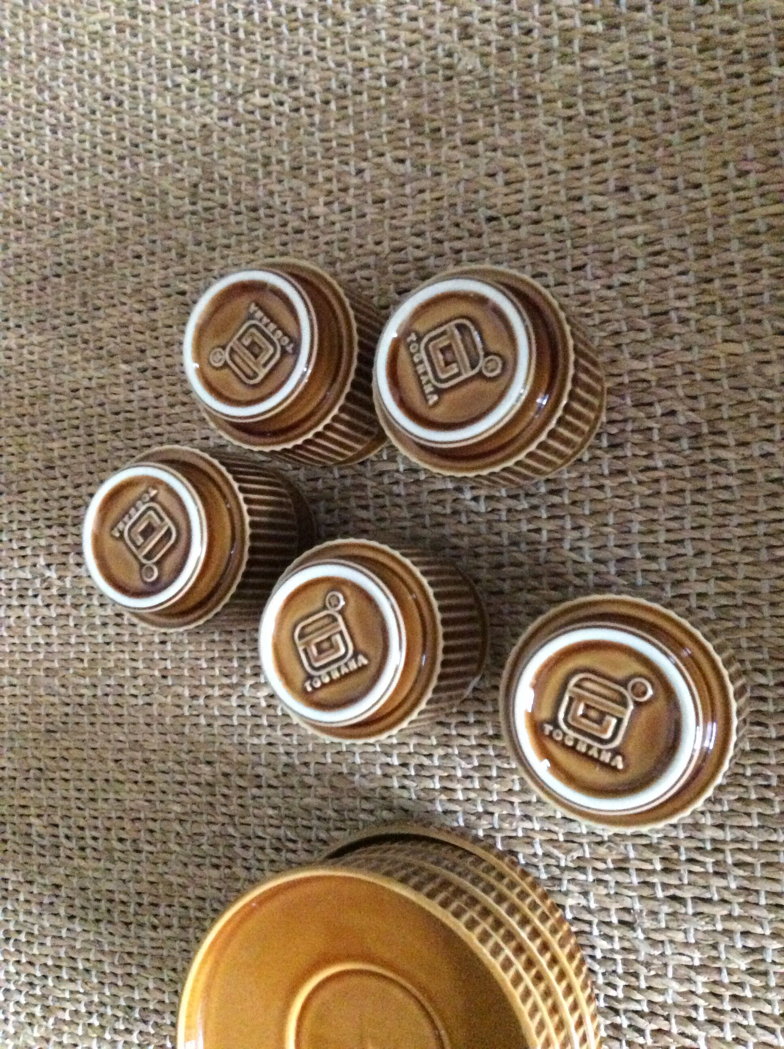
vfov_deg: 56.9
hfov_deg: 44.1
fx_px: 969
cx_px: 392
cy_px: 524
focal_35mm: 32
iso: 800
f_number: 2.4
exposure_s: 1/17
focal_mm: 3.3
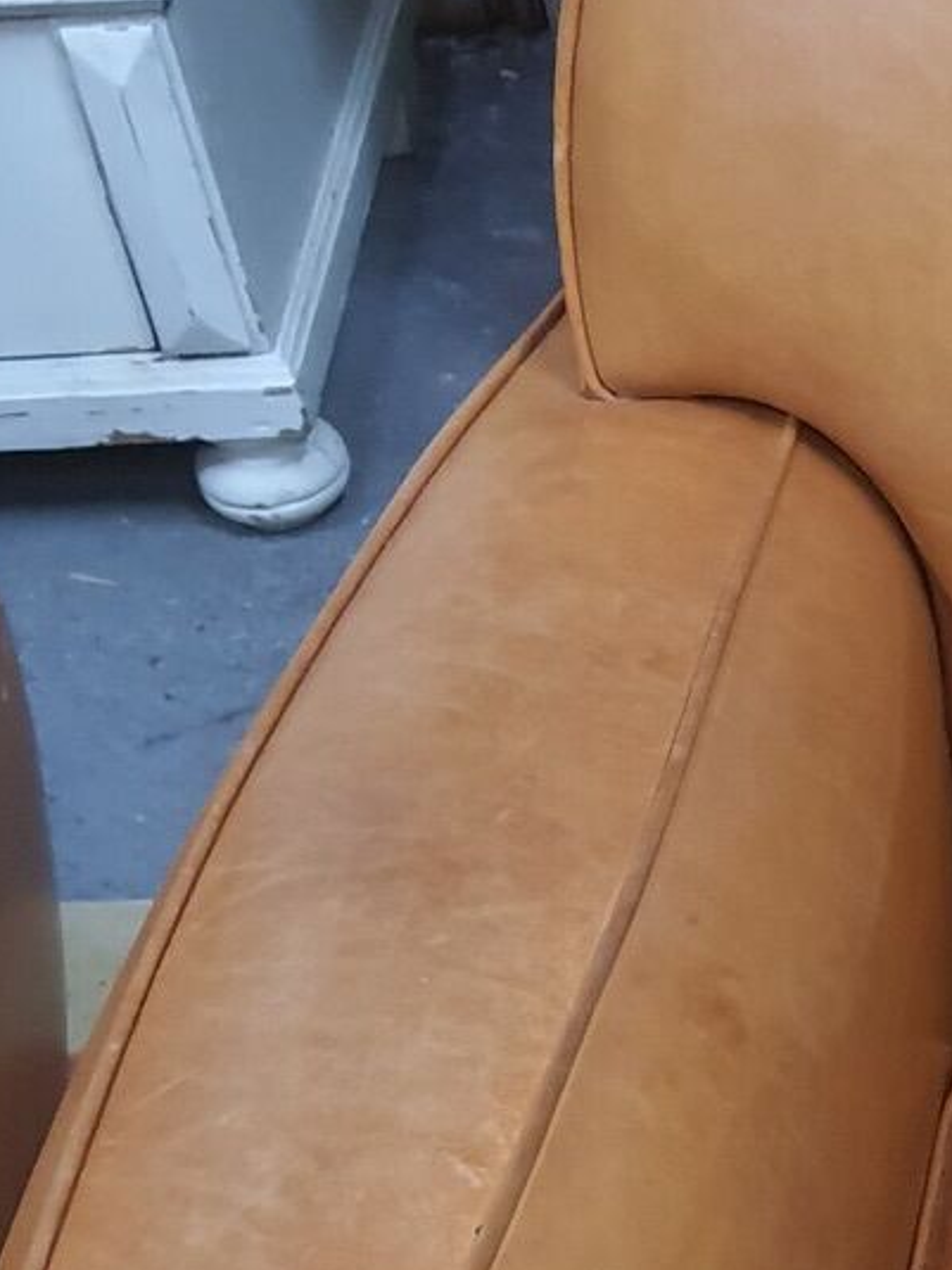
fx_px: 3595
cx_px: 1657
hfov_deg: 13.7
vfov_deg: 19.4
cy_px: 1301
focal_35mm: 98
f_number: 1.7
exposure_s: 1/50
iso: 400
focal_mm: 4.32
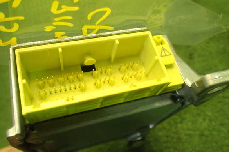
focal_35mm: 32
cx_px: 112
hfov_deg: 58.7
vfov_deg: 41.1
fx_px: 204
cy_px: 74
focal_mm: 5.4
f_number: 2.3
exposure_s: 1/125
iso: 500
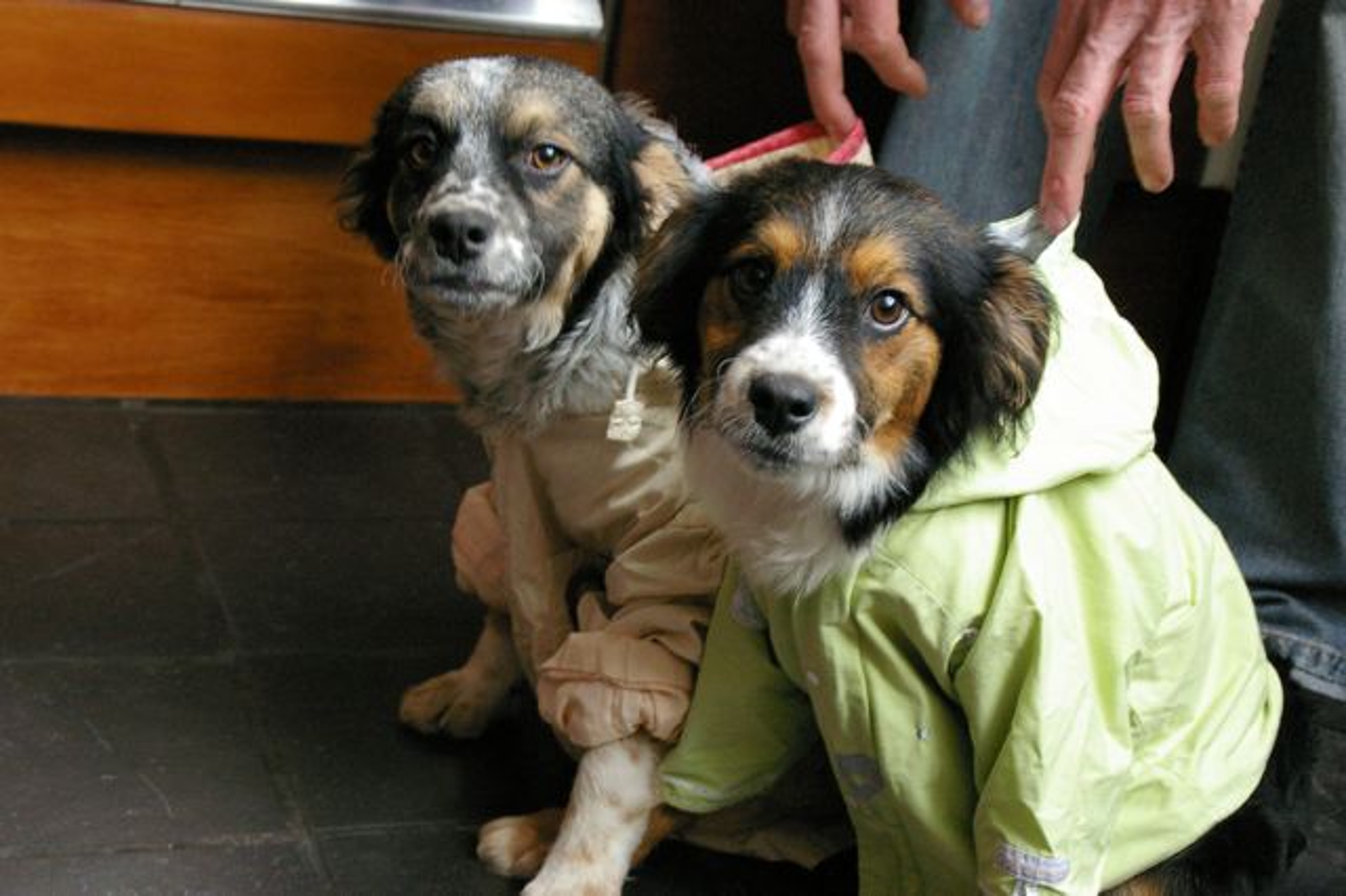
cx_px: 673
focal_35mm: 72
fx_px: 2690
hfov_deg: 28.1
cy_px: 448
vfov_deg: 18.9
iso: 1600
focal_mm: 48
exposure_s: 1/20
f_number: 8
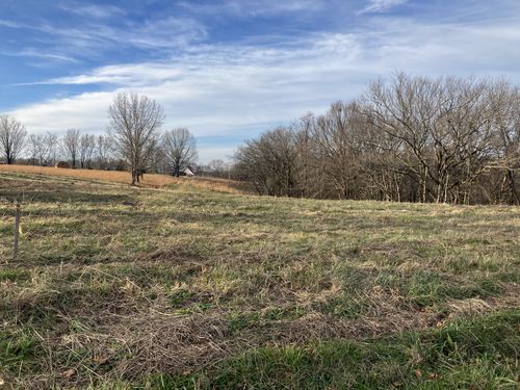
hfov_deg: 63.4
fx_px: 421
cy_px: 195
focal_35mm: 28
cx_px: 260
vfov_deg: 49.7
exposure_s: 1/1215
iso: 32
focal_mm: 3.99
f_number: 1.8
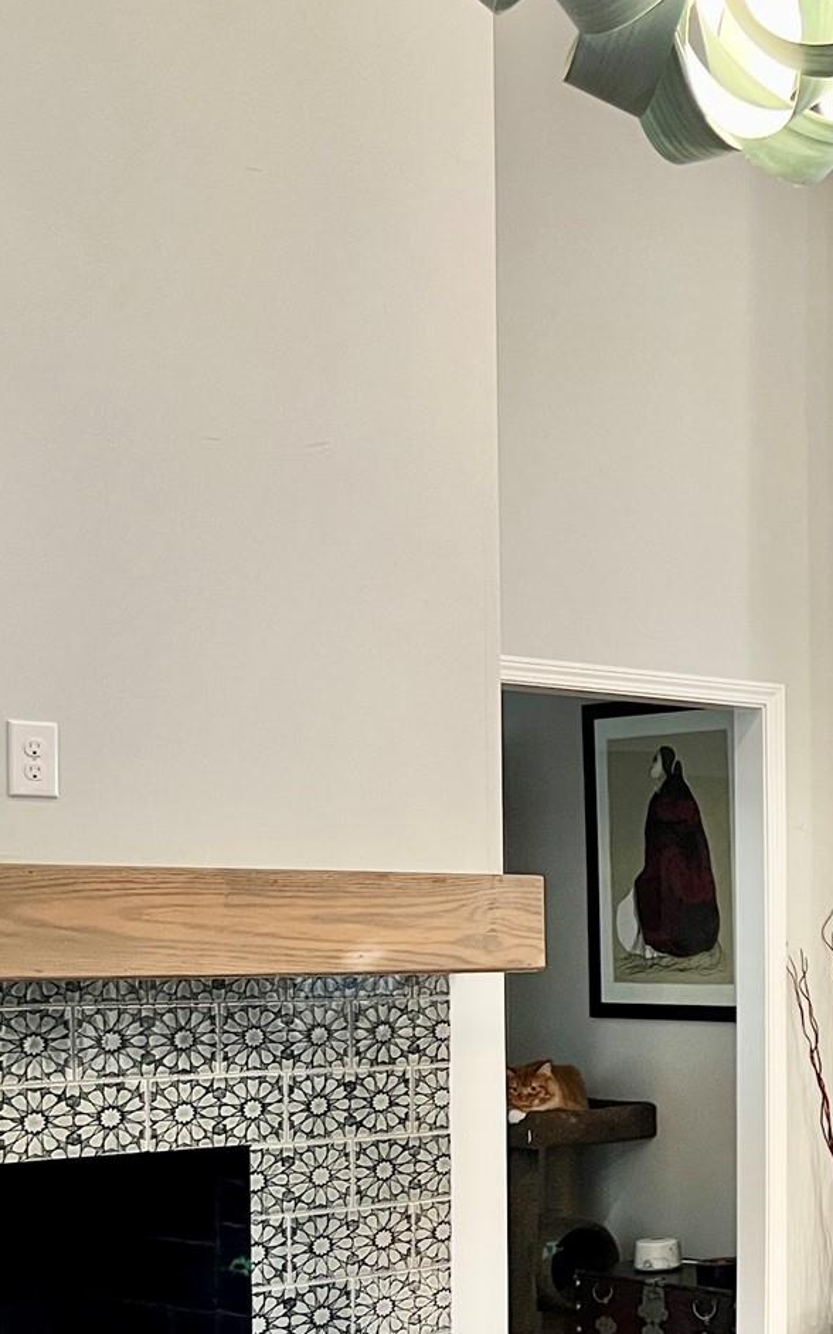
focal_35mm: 60
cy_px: 982
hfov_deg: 19.8
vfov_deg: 33.4
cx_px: 1108
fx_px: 2180
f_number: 1.5
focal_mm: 5.7
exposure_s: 1/60
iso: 160
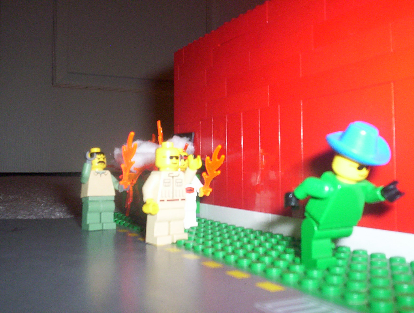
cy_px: 150
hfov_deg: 46.7
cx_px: 205
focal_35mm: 40
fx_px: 480
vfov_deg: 36.1
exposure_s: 1/60
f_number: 4.5
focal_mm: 4.99
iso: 140
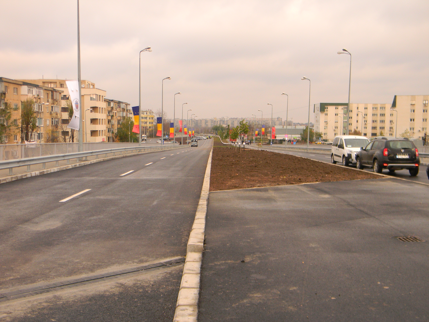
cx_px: 214
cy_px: 161
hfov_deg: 45.8
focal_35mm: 41
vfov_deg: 35.1
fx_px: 508
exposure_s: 1/204
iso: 112
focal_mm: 7.3
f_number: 3.8
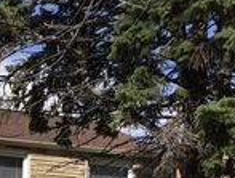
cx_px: -26
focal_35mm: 95
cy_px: 283
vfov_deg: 14.4
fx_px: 647
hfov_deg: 19.7
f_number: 1.8
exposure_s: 1/2024
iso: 20
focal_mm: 3.99
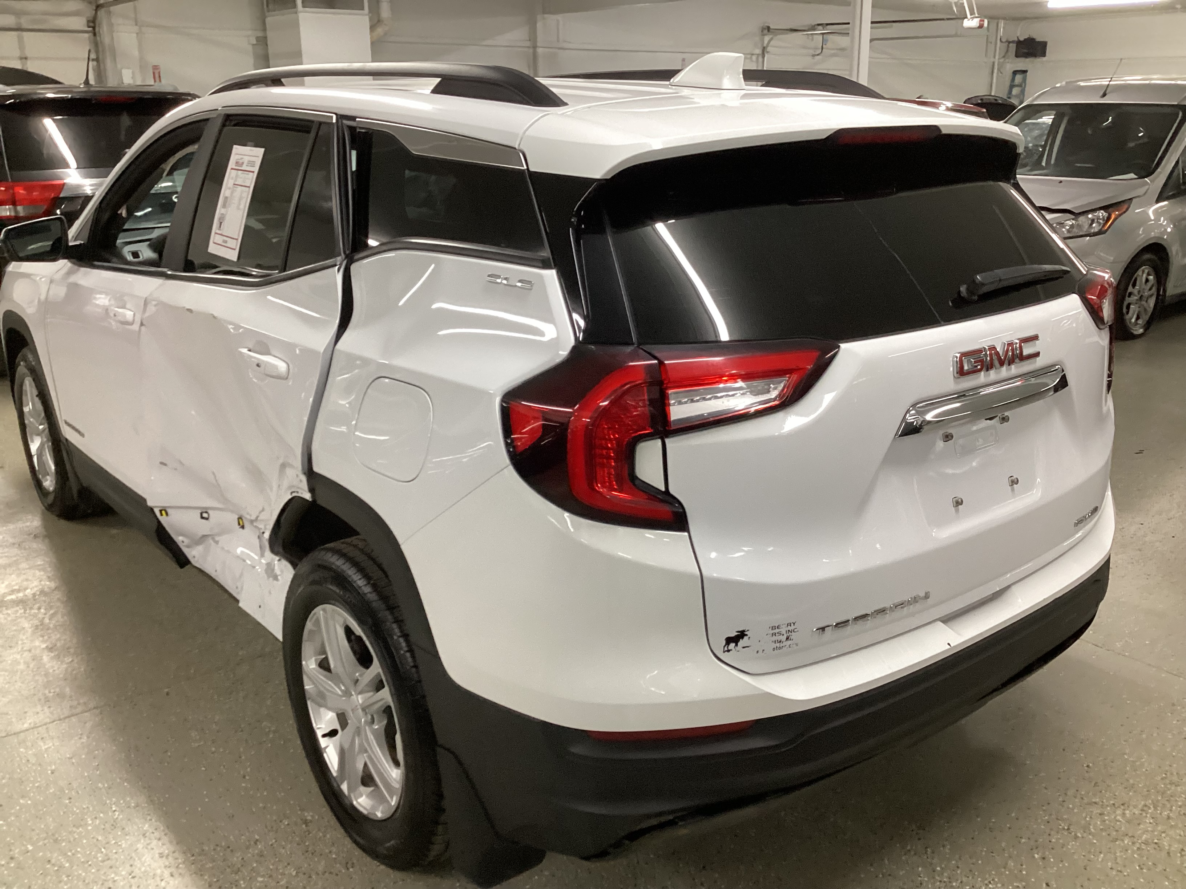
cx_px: 593
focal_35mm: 31
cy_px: 444
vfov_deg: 45.4
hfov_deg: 58.4
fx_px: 1062
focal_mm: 3.3
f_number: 2.4
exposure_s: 1/60
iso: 200
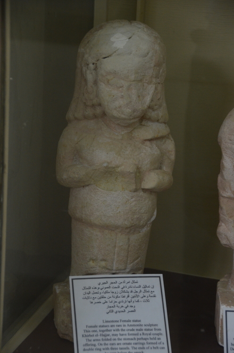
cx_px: 117
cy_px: 176
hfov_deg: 12.1
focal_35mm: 112
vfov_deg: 18.2
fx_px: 1101
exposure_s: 1/80
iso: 1250
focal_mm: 75
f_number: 5
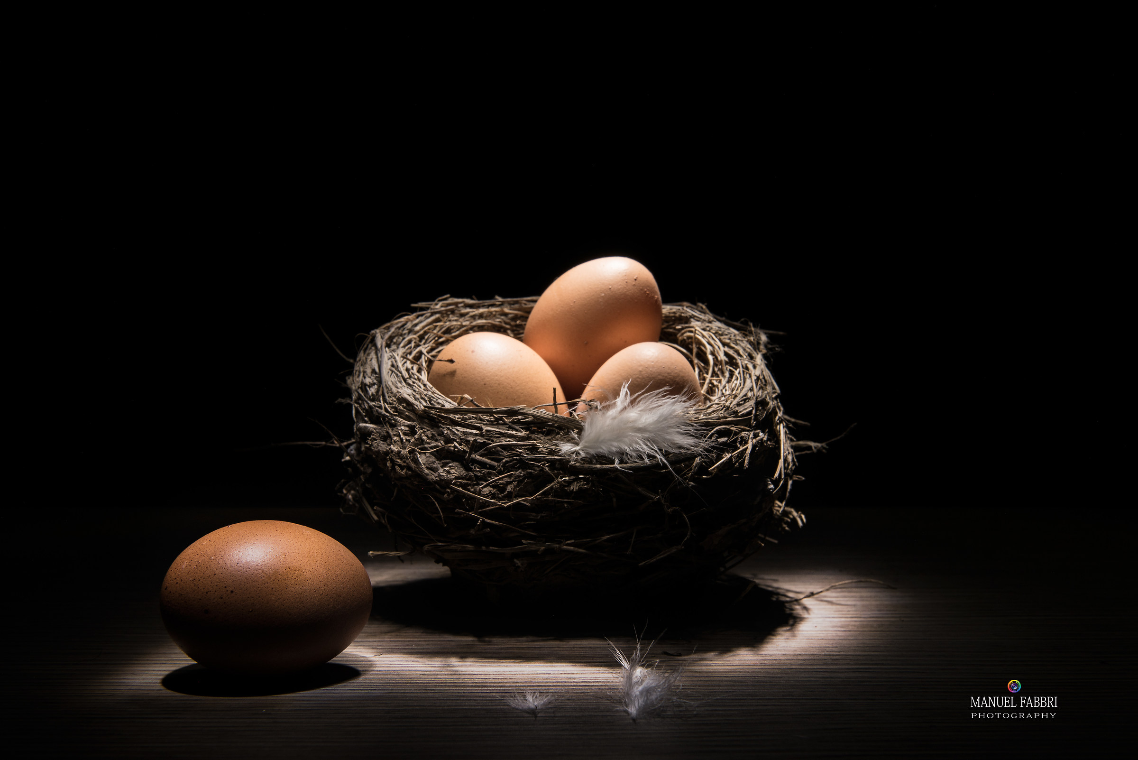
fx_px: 1518
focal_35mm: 48
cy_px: 380
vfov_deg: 28.1
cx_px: 569
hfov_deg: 41.1
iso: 100
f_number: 13
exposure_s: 30
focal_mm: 48
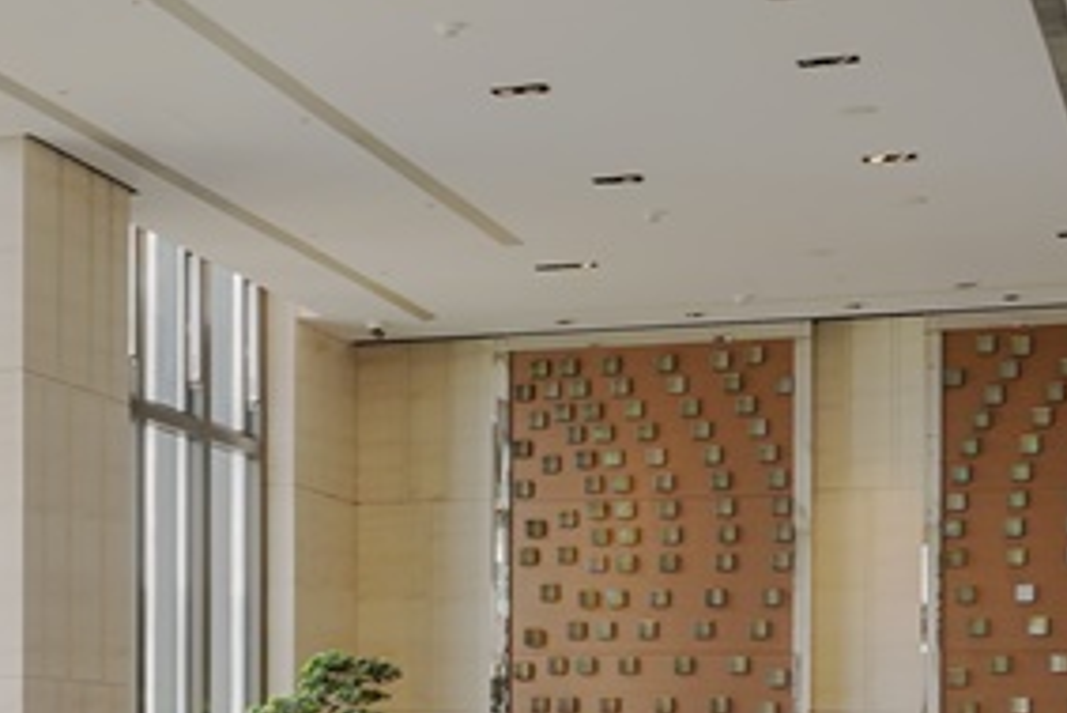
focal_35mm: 93
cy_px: 821
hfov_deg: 21.0
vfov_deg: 14.3
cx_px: -60
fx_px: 2758
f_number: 7.1
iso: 800
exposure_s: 1/60
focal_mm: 24
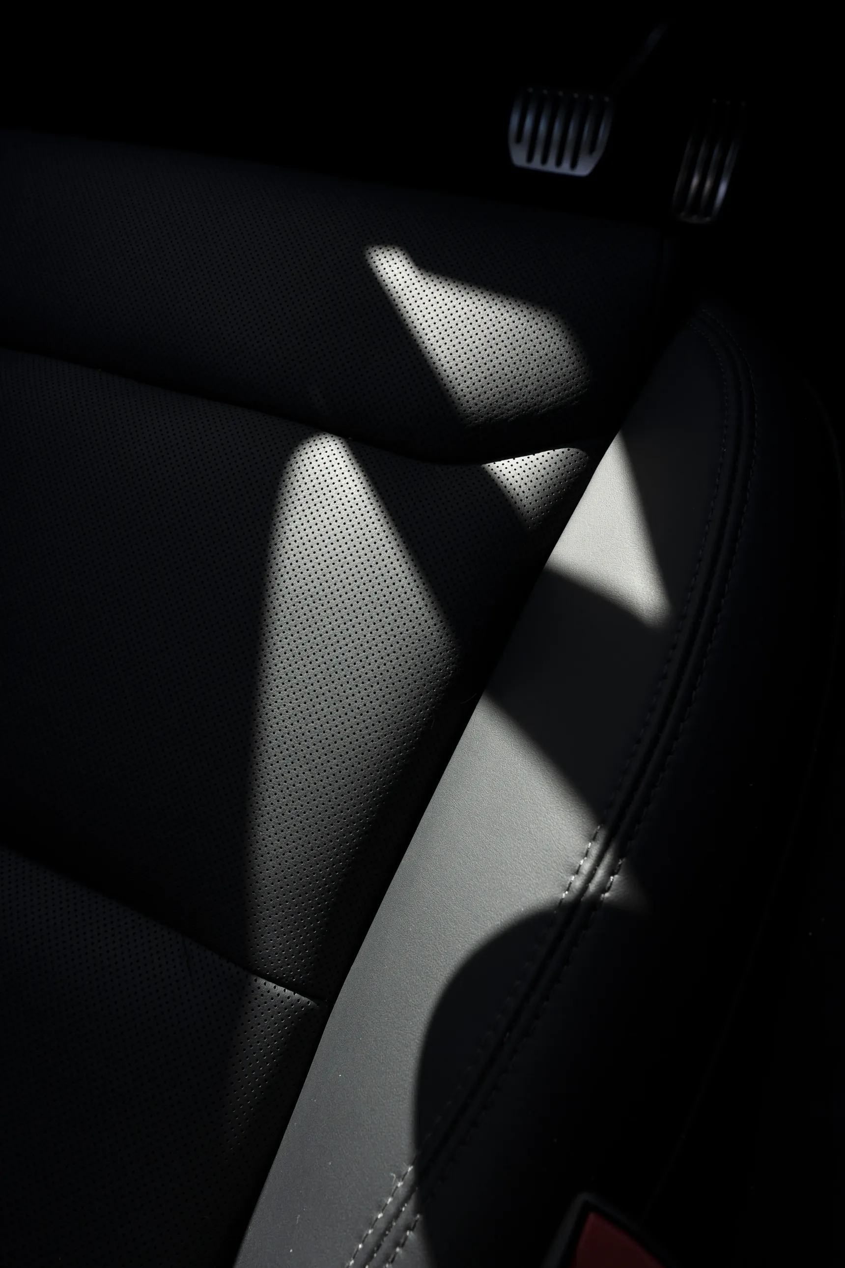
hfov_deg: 61.9
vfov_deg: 84.0
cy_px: 634
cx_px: 422
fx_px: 704
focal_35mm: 20
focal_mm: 20
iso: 125
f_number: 11
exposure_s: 1/125
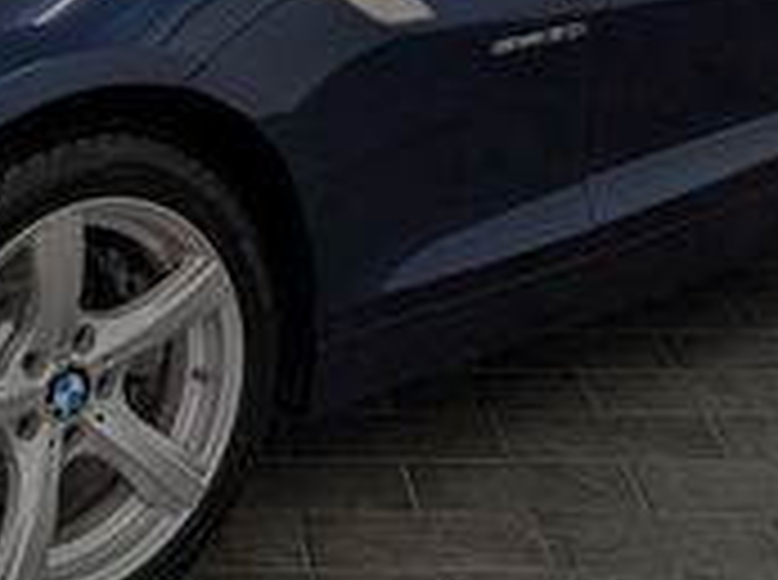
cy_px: -139
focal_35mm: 89
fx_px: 1996
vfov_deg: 15.8
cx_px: 112
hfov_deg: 21.7
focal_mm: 6.9
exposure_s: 1/120
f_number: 1.68
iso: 26
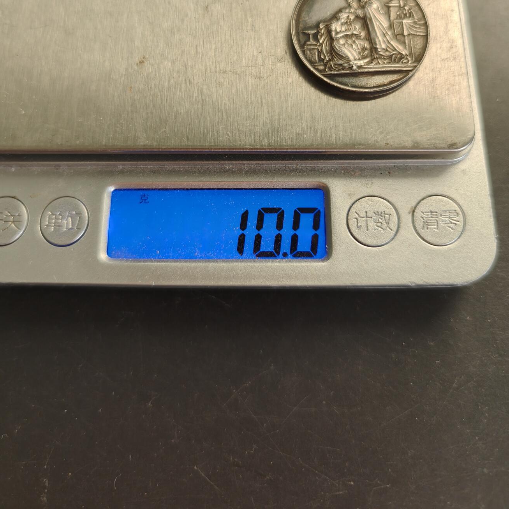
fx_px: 466
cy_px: 163
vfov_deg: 55.9
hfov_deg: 57.3
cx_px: 256
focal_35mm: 28
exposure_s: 1/200
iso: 160
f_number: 1.6
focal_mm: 6.06
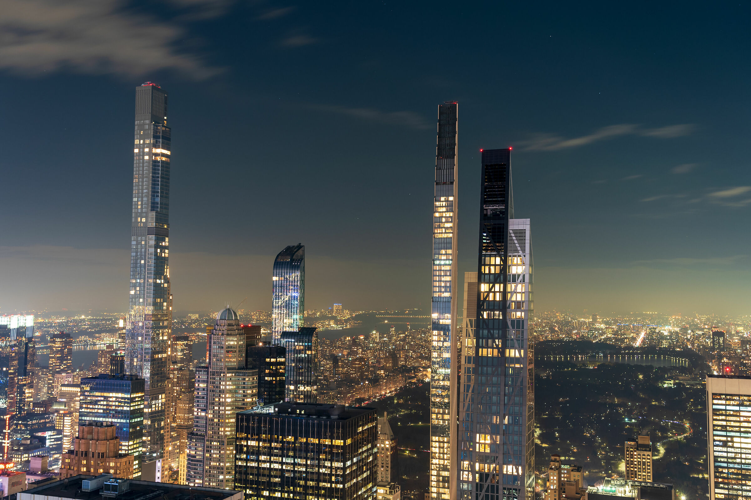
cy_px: 250
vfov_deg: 38.9
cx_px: 376
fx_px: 709
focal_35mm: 34
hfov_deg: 55.8
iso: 200
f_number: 7.1
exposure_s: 15
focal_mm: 34
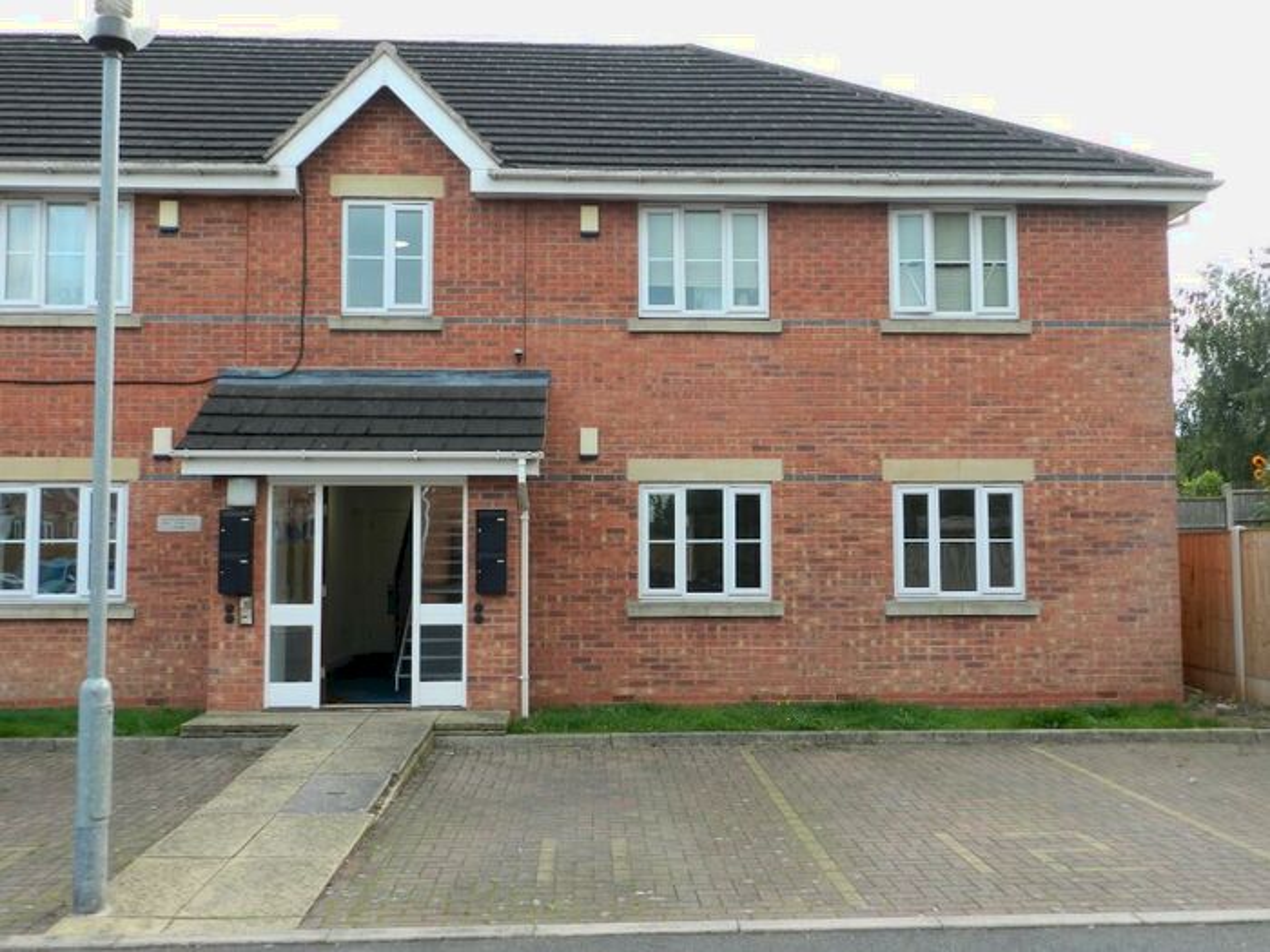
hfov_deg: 56.8
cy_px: 476
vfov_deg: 44.2
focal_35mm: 32
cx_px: 635
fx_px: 1174
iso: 160
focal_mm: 5.6
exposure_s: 1/160
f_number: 3.7
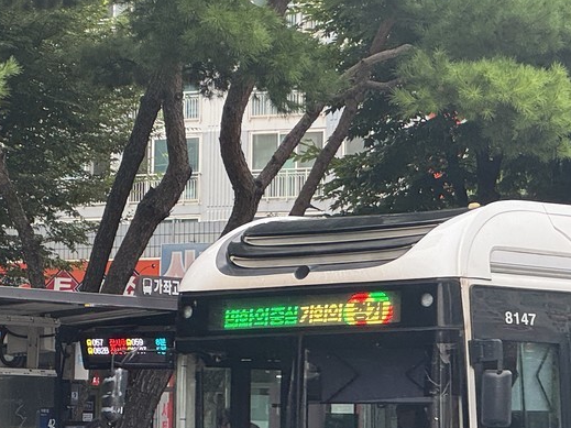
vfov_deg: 7.8
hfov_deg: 10.4
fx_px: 3133
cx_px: 63
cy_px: 268
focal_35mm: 190
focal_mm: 9
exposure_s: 1/99
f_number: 2.8
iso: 40
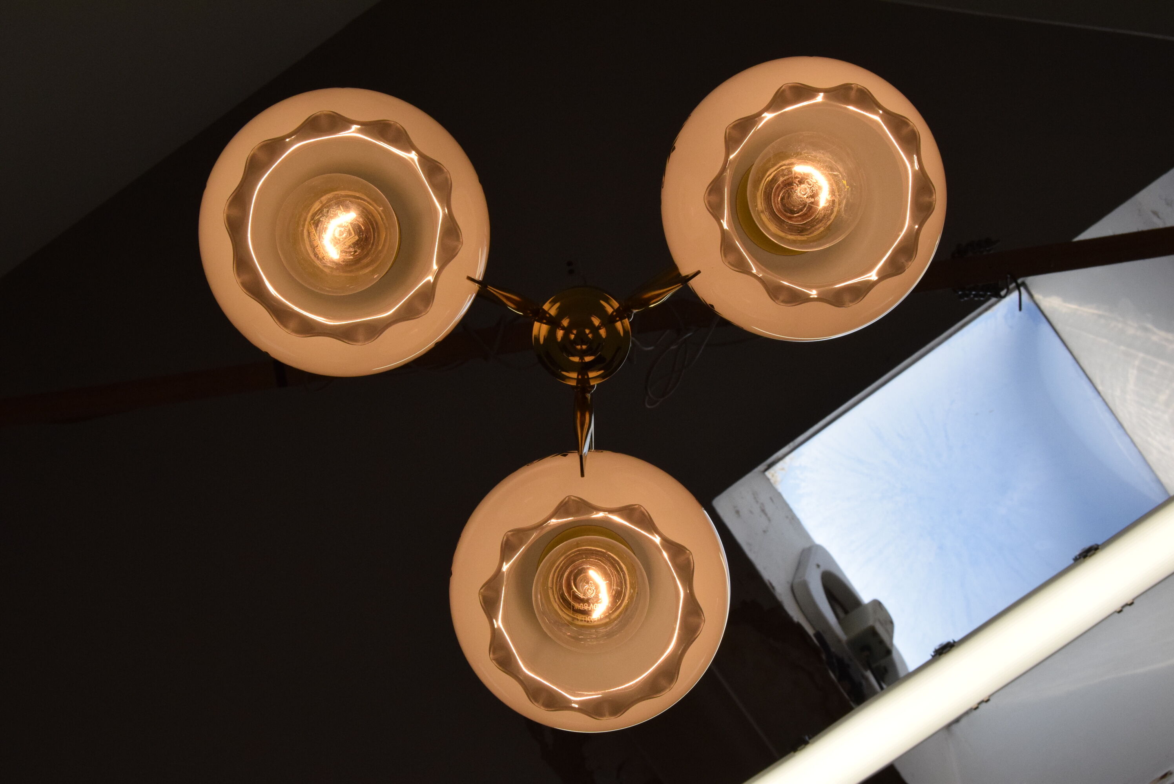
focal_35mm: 48
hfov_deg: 41.1
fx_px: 1566
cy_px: 392
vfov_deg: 28.1
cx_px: 587
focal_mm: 32
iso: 1600
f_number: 16
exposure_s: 1/1000
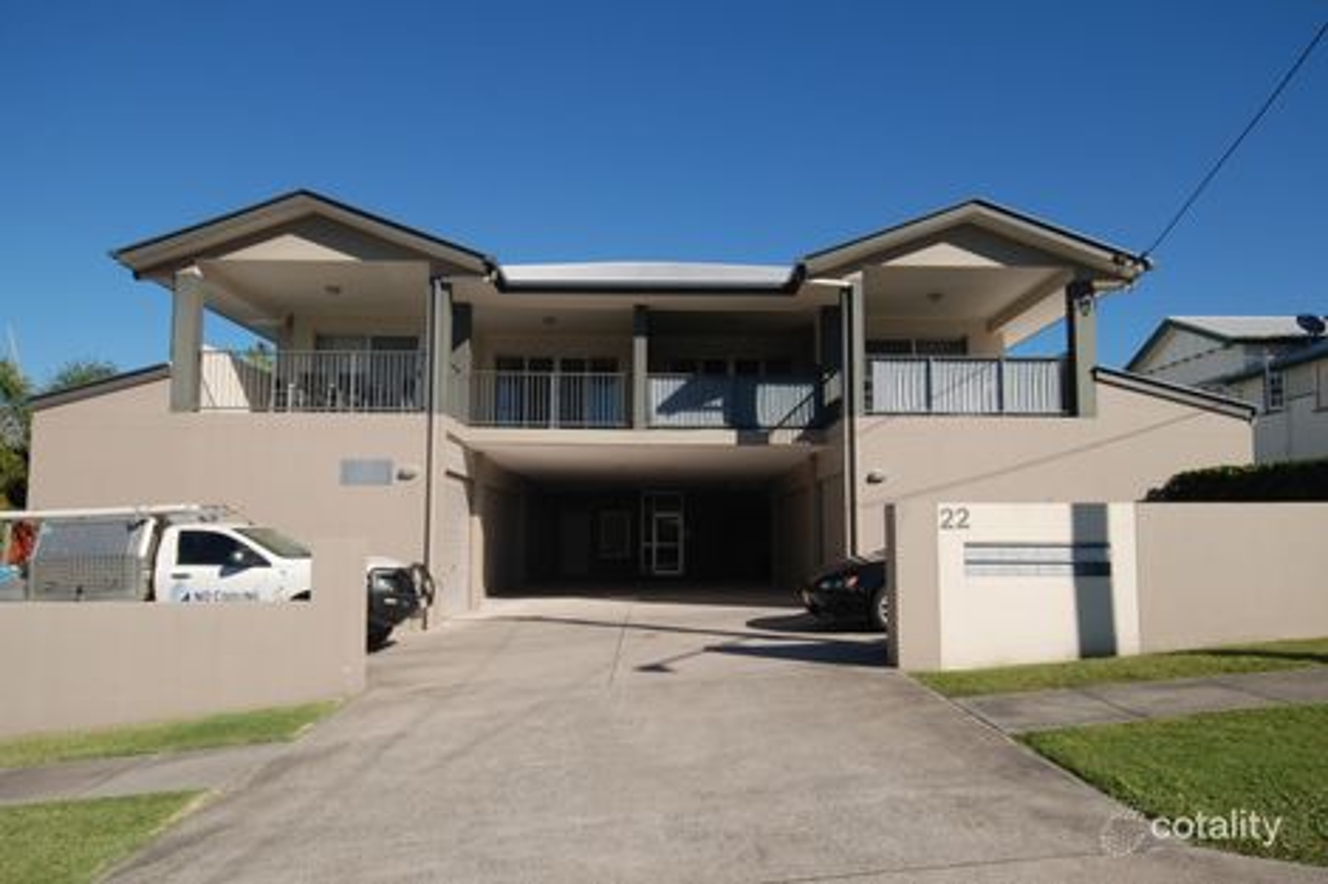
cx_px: 664
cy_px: 442
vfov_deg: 63.2
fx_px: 719
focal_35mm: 20
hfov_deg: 85.4
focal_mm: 13
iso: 100
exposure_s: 1/200
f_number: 9
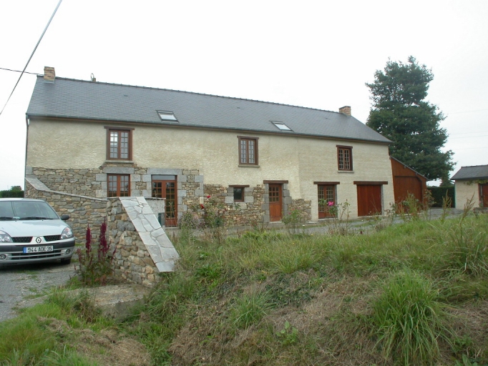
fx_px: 536
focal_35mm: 38
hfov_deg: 49.0
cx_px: 244
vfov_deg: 37.7
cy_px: 183
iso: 100
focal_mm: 7.85
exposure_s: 1/126
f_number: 4.7
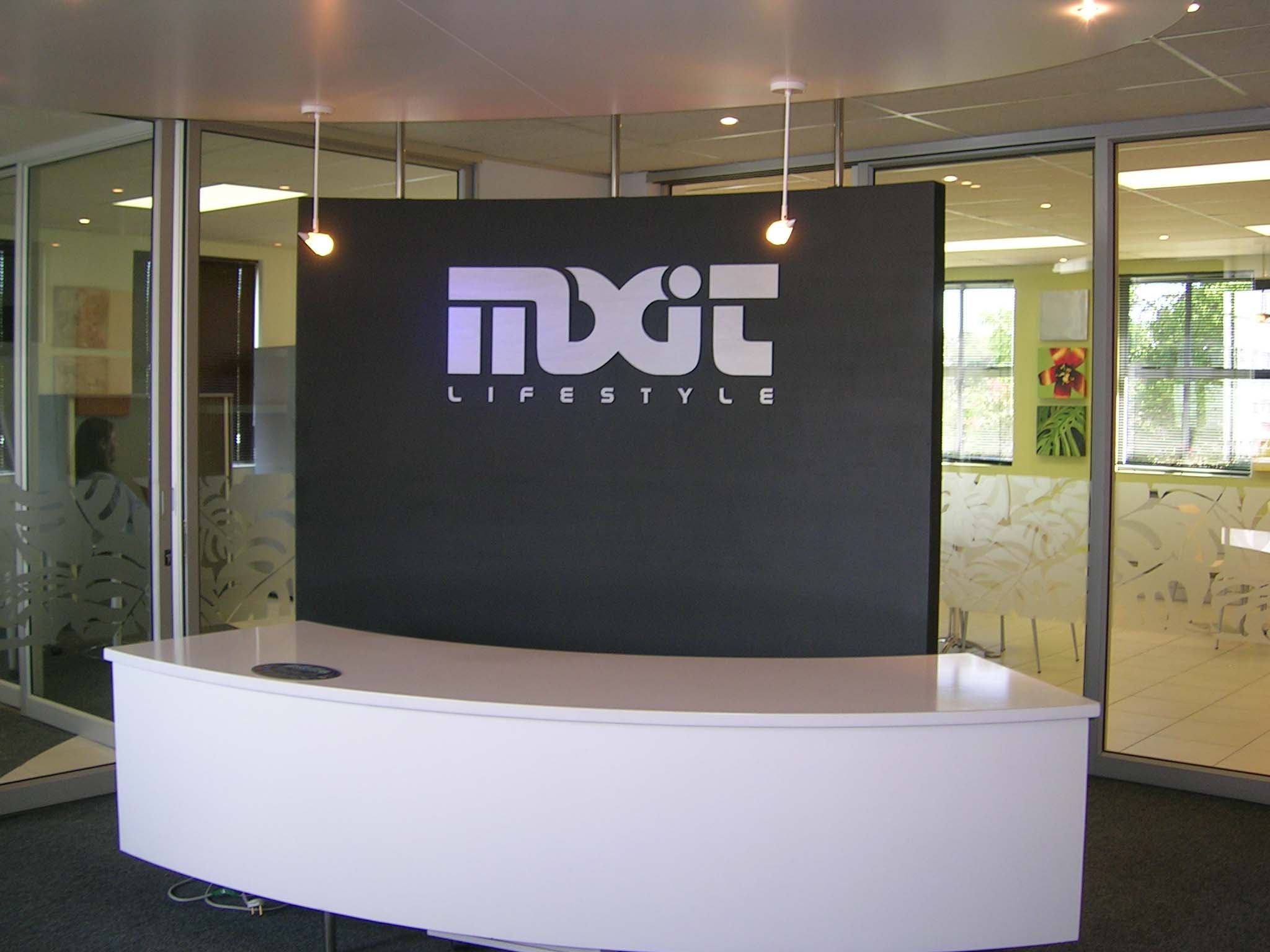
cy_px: 476
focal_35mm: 37
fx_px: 1357
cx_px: 635
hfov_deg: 50.1
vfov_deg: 38.7
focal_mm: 5.7
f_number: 2.8
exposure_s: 1/30
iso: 50
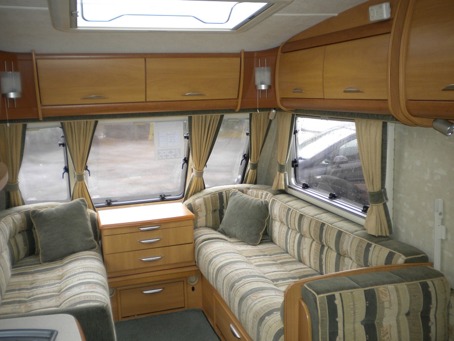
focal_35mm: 35
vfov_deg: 40.7
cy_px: 170
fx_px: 459
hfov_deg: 52.6
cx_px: 227
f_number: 3.1
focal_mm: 6.3
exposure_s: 1/58.6
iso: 110
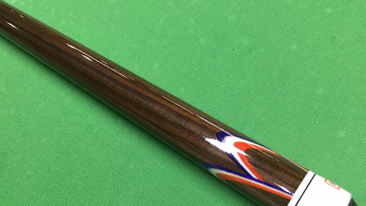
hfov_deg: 59.5
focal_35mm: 33
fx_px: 320
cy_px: 123
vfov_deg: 35.5
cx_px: 176
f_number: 2.2
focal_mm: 4.15
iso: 125
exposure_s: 1/30
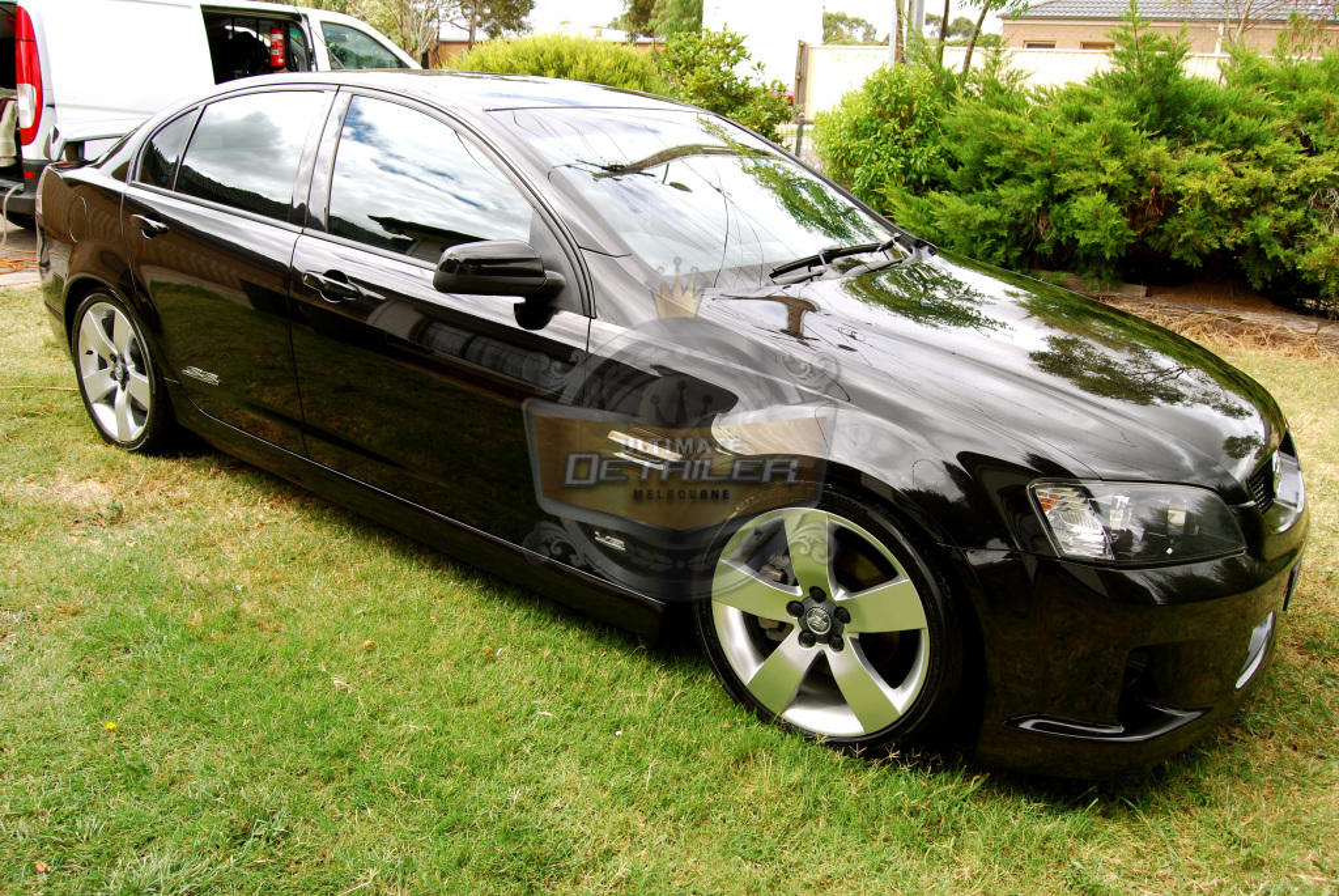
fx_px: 1005
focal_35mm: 27
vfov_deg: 48.0
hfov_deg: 67.3
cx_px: 670
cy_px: 448
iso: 110
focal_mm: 18
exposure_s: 1/125
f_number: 5.6
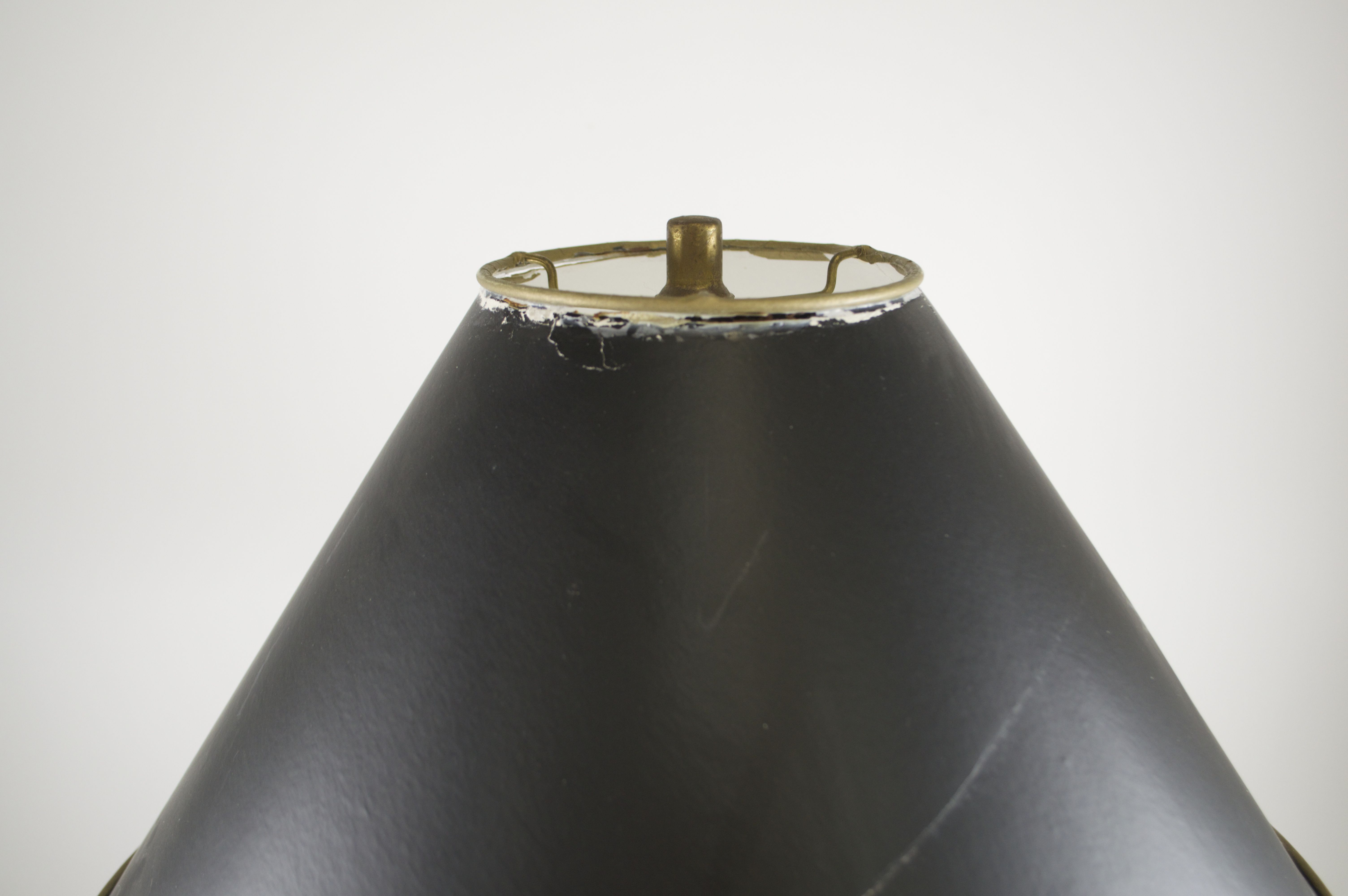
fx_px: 1347
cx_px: 674
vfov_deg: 36.8
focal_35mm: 36
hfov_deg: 53.2
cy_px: 448
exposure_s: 1/30
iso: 400
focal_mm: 24
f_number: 4
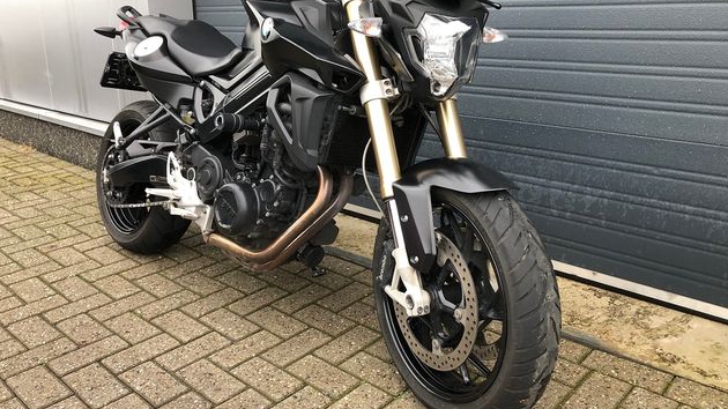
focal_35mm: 31
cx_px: 361
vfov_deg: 37.7
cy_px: 183
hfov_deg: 62.6
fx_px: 598
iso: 25
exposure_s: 1/30
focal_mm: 3.99
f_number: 1.8
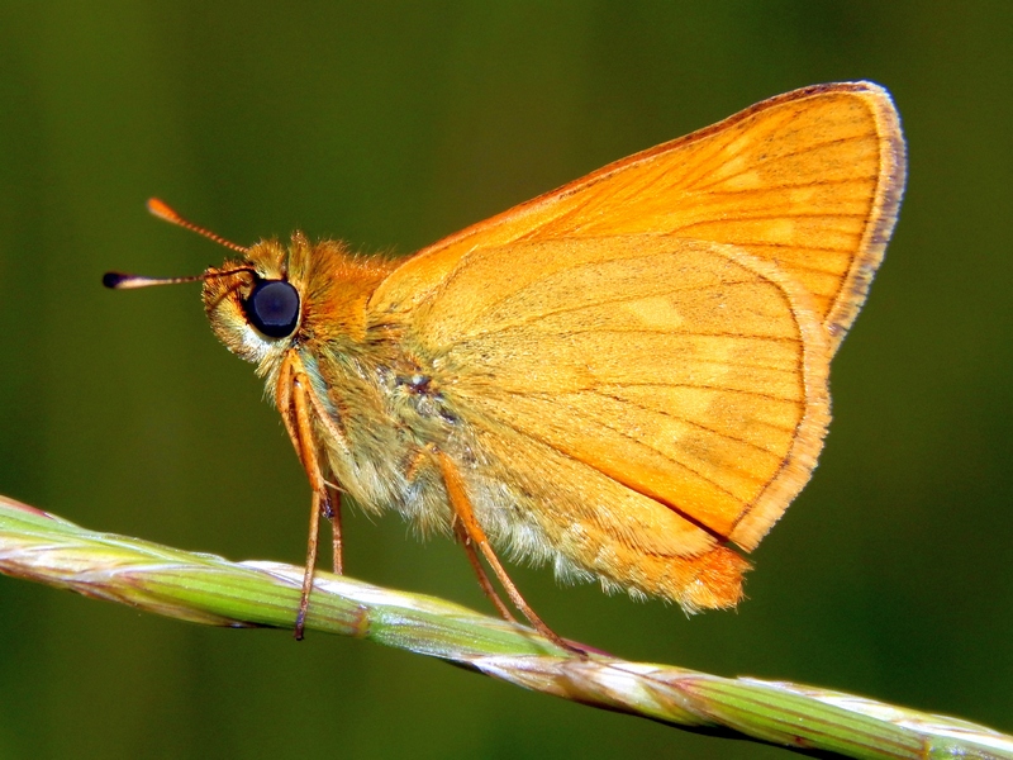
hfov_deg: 10.7
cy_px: 380
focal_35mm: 184
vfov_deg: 8.1
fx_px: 5385
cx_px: 506
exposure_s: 1/40
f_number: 10.5
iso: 125
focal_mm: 32.8
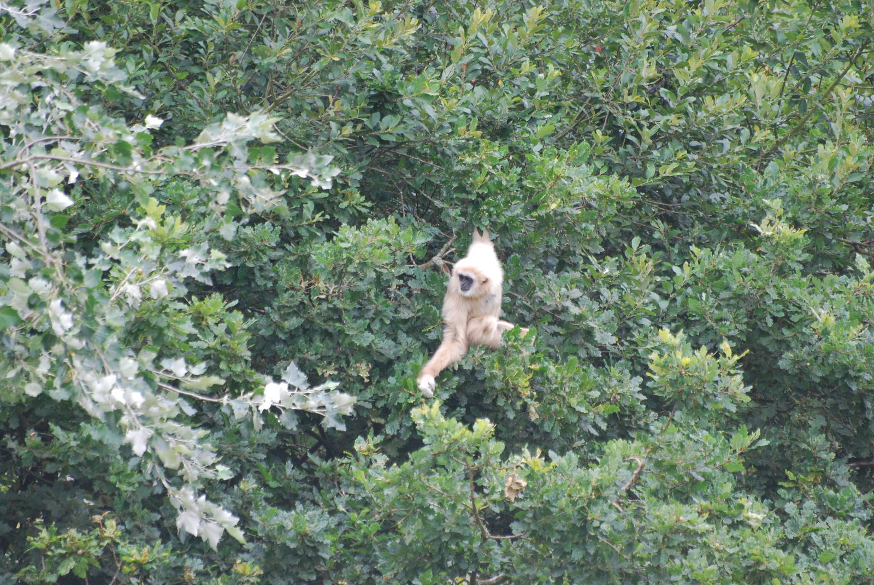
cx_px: 437
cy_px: 292
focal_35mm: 450
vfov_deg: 3.1
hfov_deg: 4.6
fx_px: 10938
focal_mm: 300
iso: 360
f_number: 5.6
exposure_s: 1/125
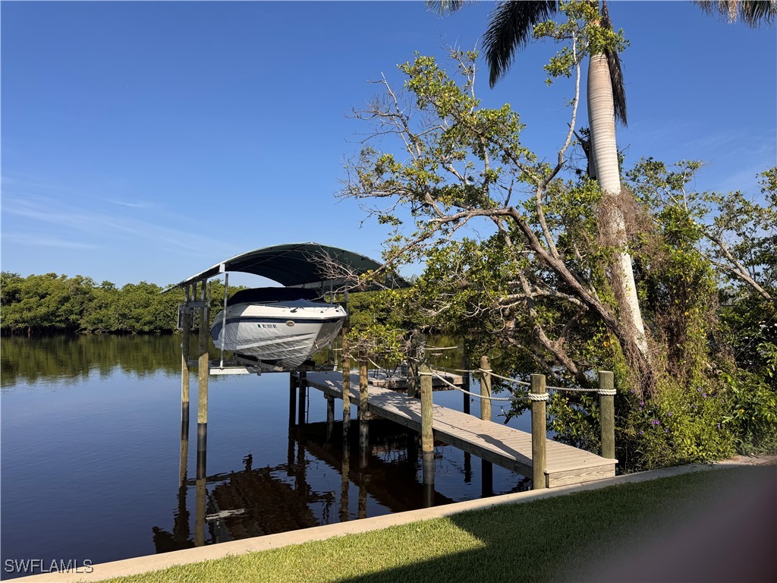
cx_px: 388
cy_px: 292
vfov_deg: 56.8
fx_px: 539
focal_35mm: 24
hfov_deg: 71.6
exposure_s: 1/4310
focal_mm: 6.76
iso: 80
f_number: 1.78
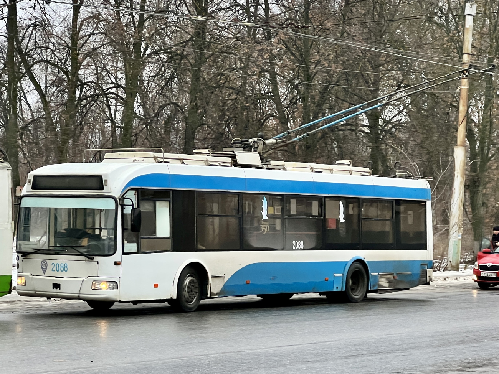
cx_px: 250
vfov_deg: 19.1
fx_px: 1110
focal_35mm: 77
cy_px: 187
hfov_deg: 25.3
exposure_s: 1/99
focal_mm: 9
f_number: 2.8
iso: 100
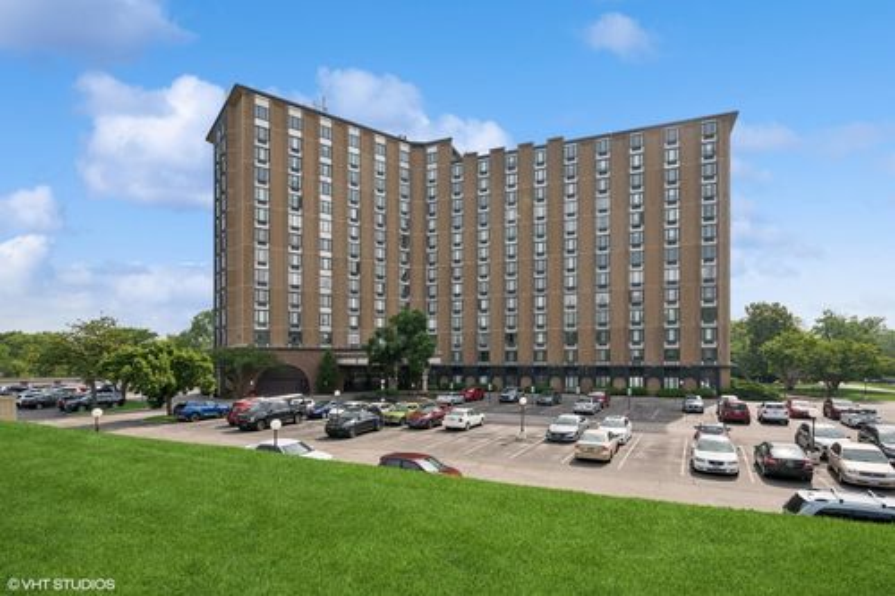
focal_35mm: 18
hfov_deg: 90.0
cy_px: 298
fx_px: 447
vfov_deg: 67.3
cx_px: 448
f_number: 9
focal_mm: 18
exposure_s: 1/500
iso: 200
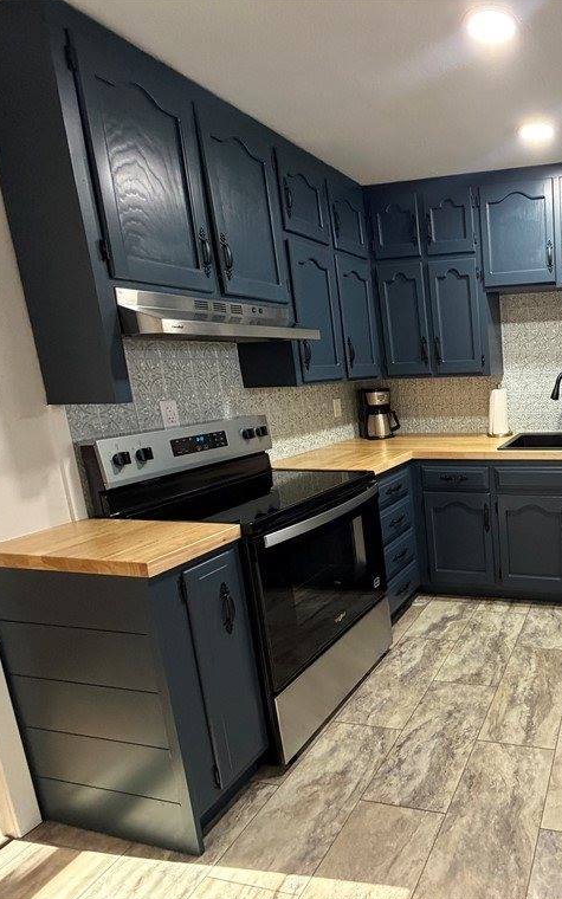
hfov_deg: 50.2
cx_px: 542
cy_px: 450
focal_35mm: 20
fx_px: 490
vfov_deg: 85.1
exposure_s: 1/60
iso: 320
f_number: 2.2
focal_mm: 2.22
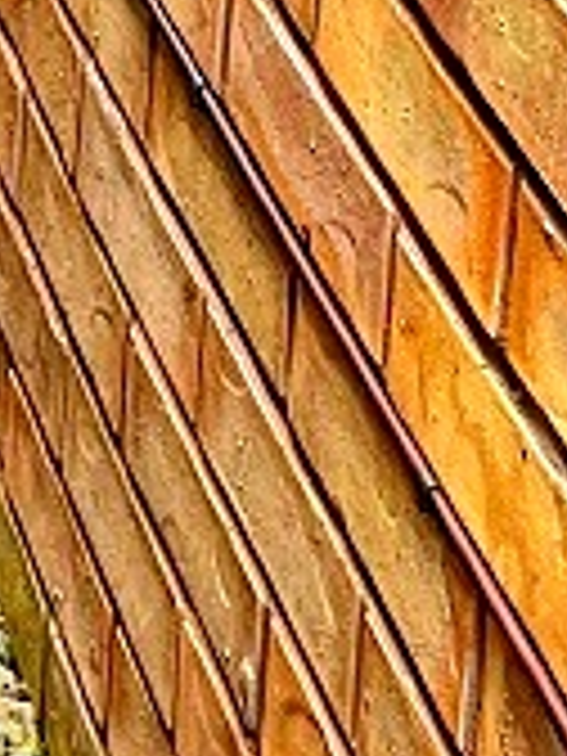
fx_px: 4062
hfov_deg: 7.3
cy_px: -900
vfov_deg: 9.7
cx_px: -950
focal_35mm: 186
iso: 100
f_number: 1.6
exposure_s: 1/121
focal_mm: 4.2
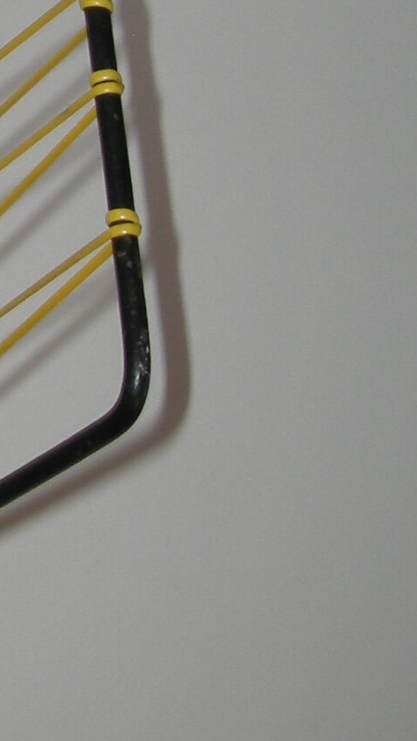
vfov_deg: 15.2
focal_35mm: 139
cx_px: -509
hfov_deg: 8.2
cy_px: 44
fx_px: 2733
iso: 50
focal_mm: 5.7
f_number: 2.8
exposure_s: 1/45.7
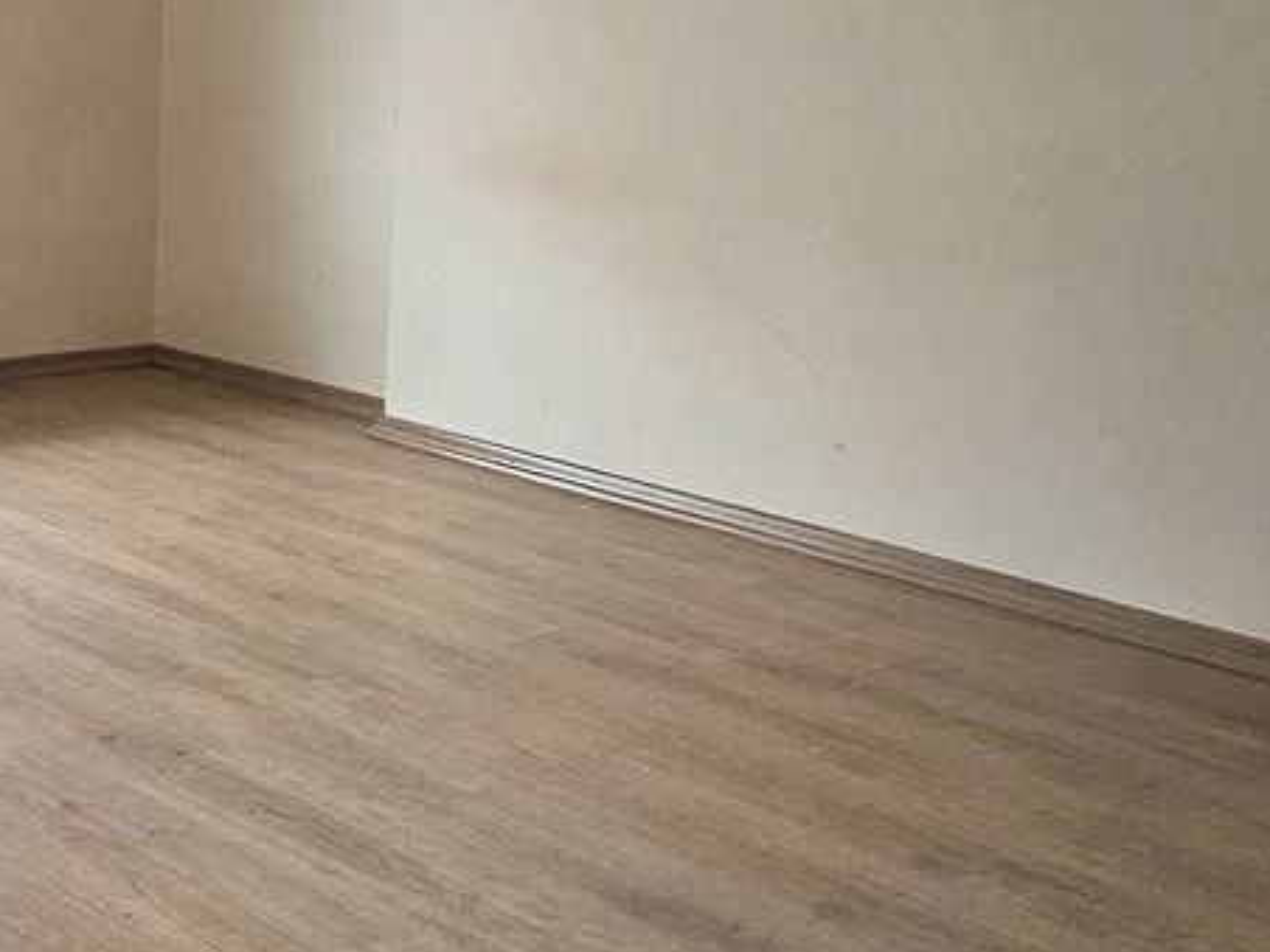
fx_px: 1688
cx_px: 334
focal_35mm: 46
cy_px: 197
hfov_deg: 40.2
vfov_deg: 30.8
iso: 125
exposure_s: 1/60.2
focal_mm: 2.2
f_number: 2.2
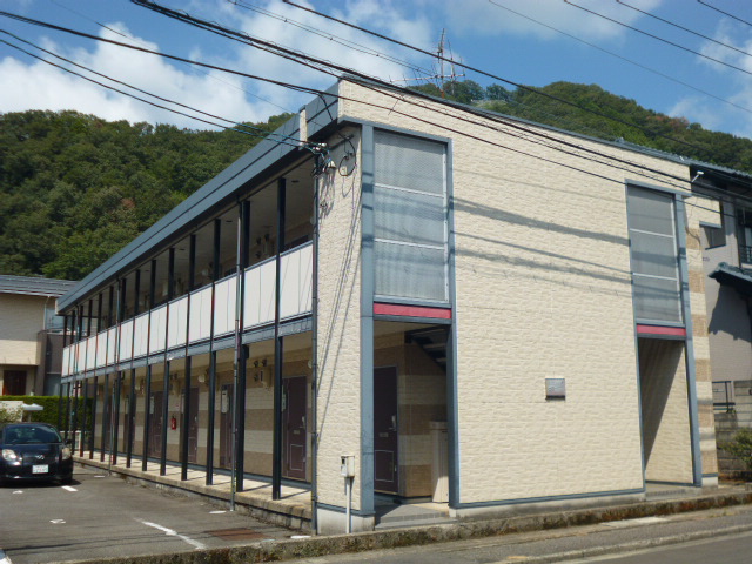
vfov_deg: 40.7
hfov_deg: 52.6
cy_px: 282
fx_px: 760
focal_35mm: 35
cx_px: 376
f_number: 10
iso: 100
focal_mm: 6.3
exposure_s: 1/160
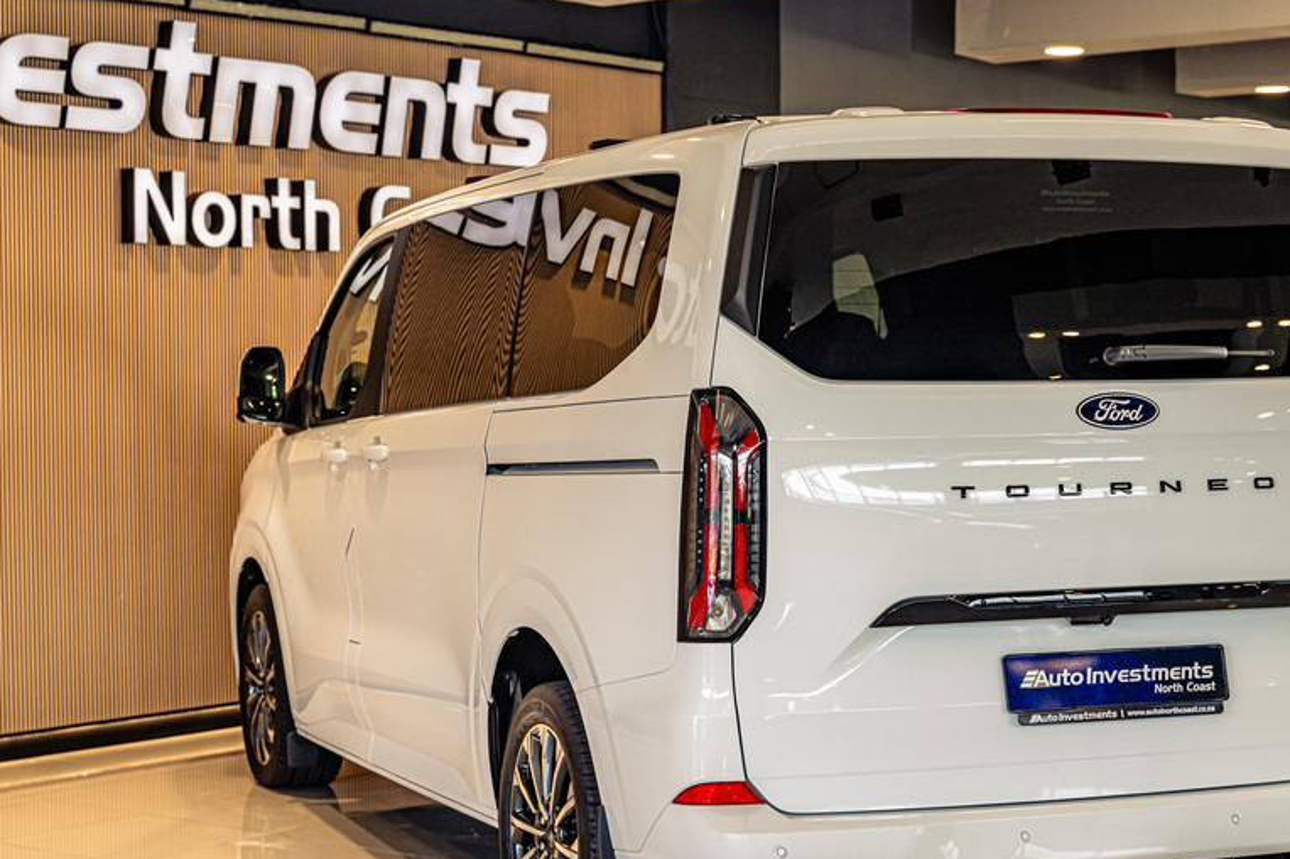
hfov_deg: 28.4
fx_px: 2543
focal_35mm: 71
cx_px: 700
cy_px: 506
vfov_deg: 19.2
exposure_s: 1/200
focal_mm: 53
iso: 500
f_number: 5
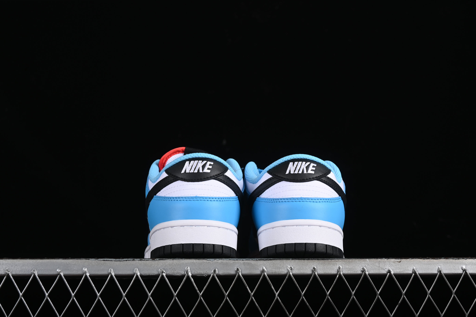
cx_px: 238
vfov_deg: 18.9
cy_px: 158
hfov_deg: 28.1
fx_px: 952
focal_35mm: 72
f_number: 7.1
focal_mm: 48
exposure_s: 1/200
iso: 160
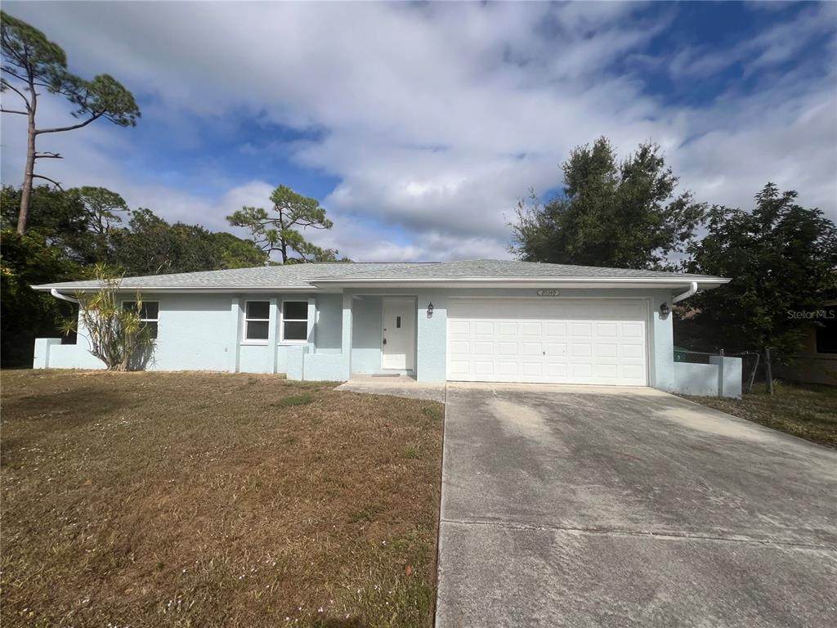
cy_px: 314
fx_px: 314
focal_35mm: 13
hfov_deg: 106.2
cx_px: 418
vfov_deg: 89.9
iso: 40
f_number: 1.8
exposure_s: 1/4587
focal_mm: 1.57
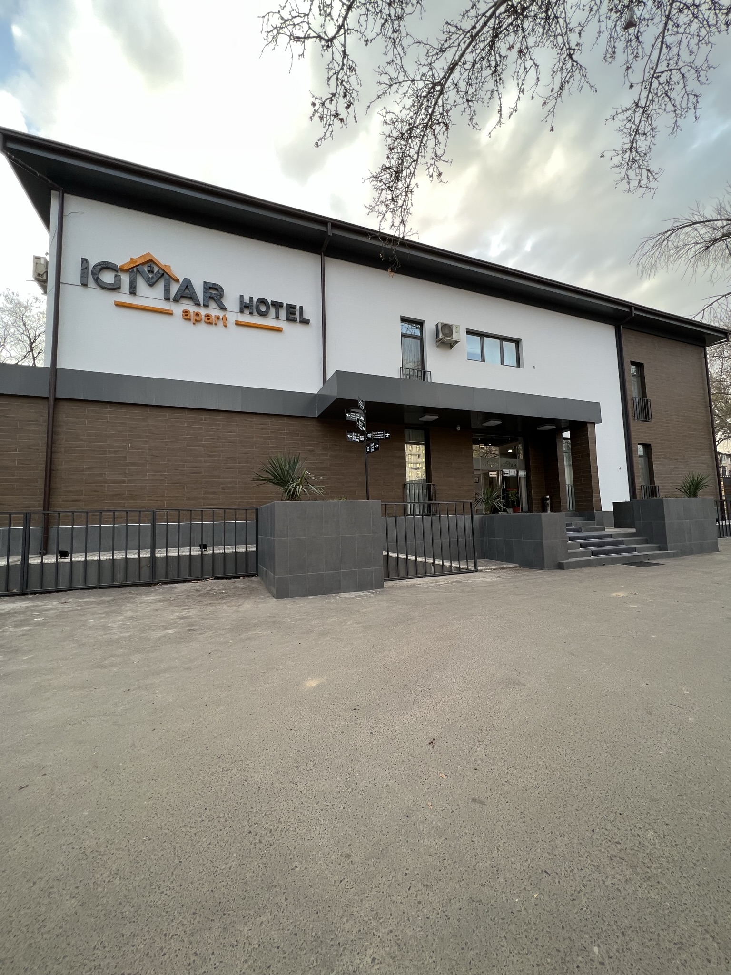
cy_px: 488
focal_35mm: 13
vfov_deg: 106.2
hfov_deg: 89.9
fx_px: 366
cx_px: 366
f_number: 1.8
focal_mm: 1.57
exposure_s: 1/99
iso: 64
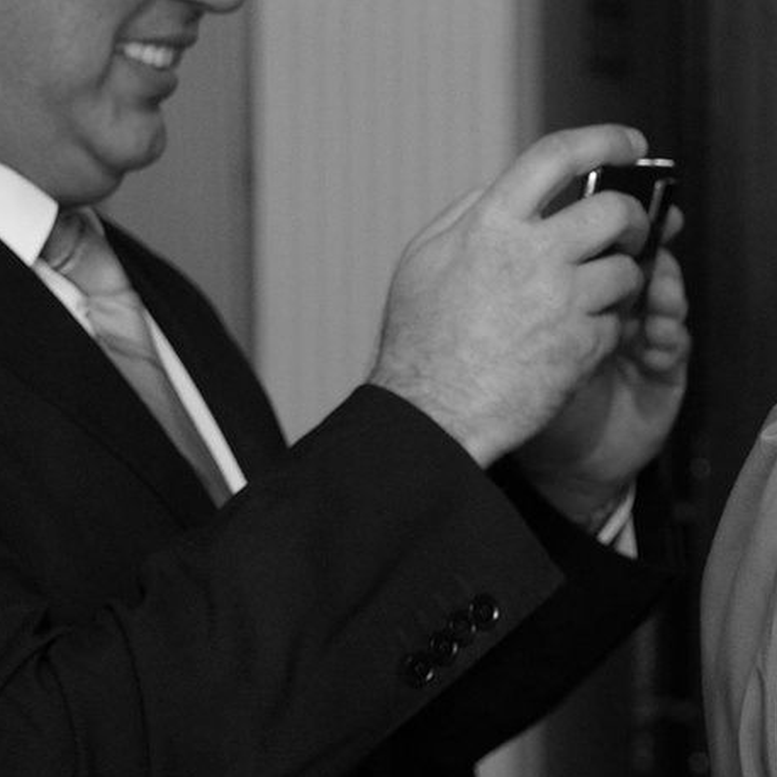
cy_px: 359
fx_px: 4825
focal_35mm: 190
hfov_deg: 8.9
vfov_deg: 9.2
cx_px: 1269
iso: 1250
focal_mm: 40
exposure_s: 1/800
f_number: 2.8
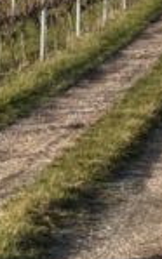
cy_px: 31
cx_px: -174
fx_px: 1343
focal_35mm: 190
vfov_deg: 11.0
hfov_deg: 6.7
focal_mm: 5.7
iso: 50
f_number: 1.5
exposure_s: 1/1724
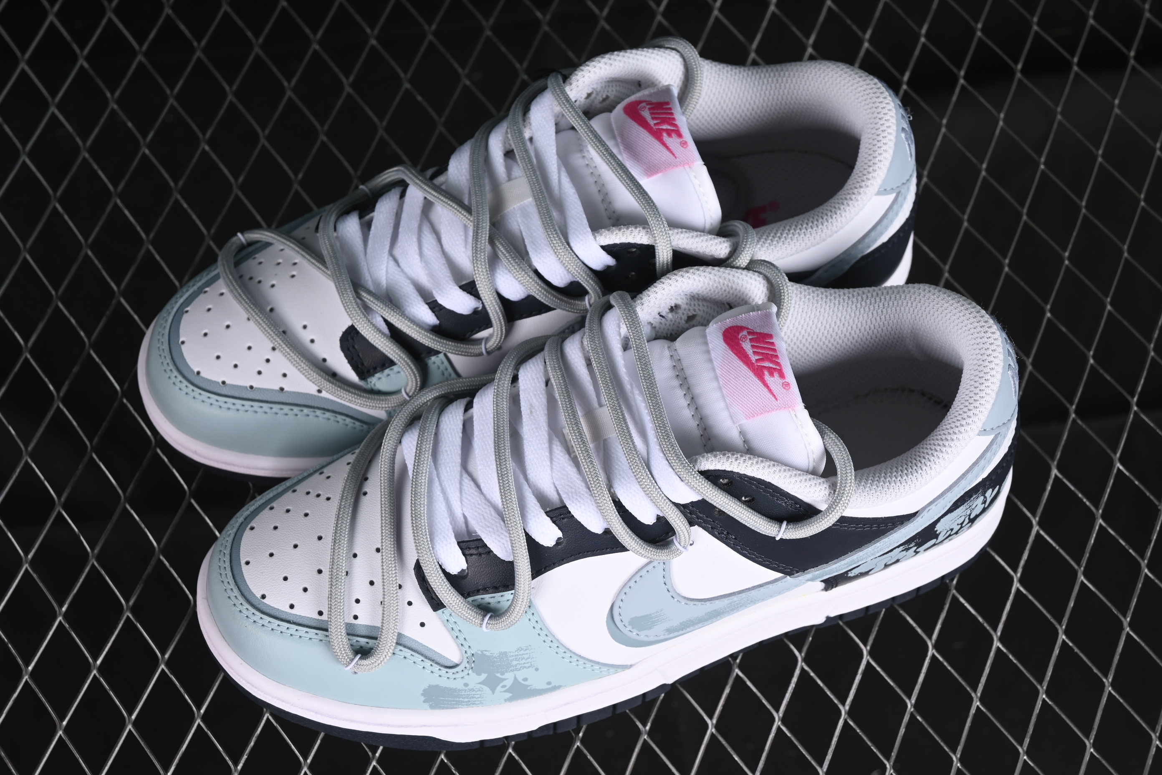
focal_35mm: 75
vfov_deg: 18.2
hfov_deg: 27.0
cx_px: 581
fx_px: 2421
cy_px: 388
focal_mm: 50
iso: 160
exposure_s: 1/80
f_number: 7.1
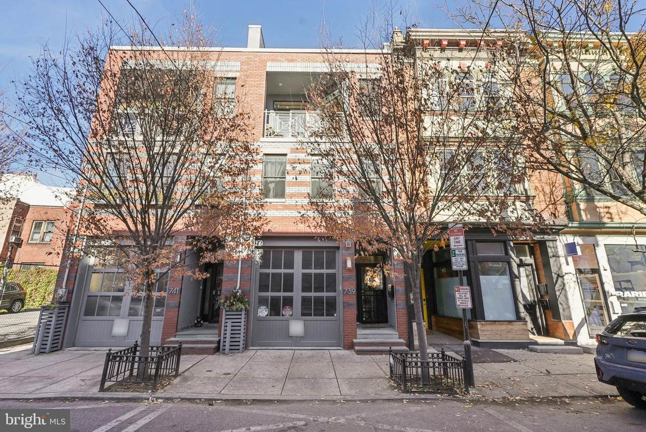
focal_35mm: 16
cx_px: 323
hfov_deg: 96.7
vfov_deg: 73.8
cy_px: 216
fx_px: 287
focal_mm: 16
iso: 100
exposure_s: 1/100
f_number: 8
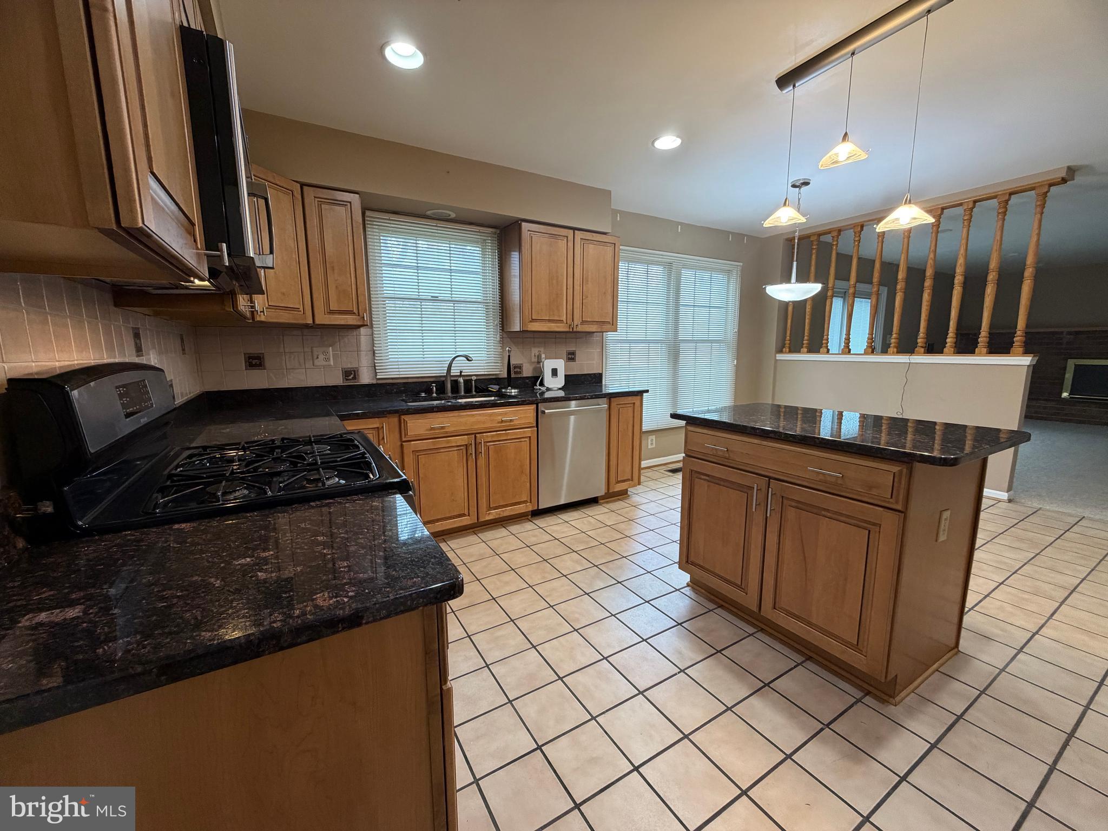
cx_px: 554
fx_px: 448
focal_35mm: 14
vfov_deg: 85.7
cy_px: 416
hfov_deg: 102.1
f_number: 2.2
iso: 250
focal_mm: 2.22
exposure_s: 1/60
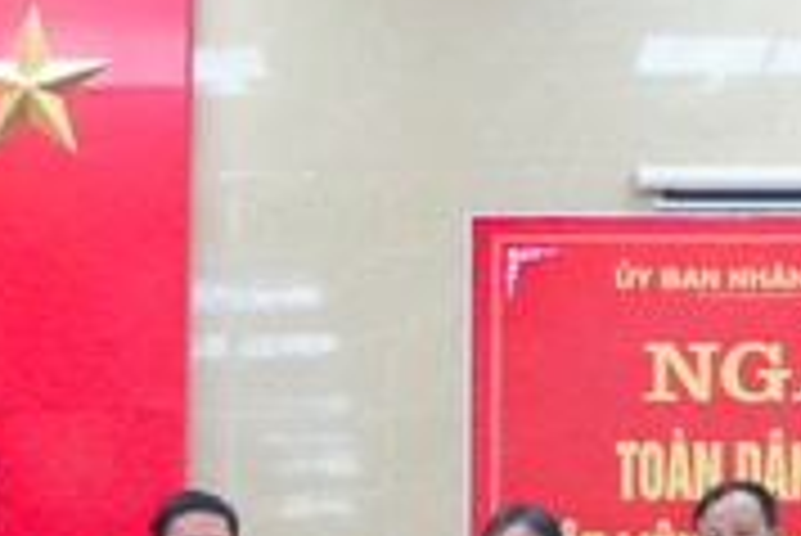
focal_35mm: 82
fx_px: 1826
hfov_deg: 24.7
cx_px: 392
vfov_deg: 16.1
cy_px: 622
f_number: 4
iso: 2000
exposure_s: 1/161
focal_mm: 18
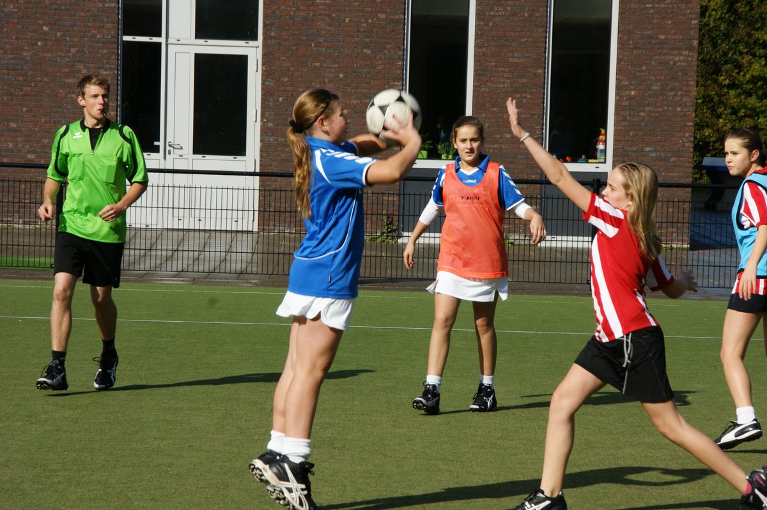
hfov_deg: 12.5
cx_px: 384
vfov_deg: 8.3
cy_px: 255
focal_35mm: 165
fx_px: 3514
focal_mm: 110
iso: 200
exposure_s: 1/320
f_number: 13
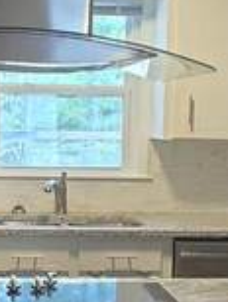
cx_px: 53
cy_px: 210
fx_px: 709
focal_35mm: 81
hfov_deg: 18.1
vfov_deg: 23.9
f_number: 2.2
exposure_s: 1/60
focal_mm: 2.2
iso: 500
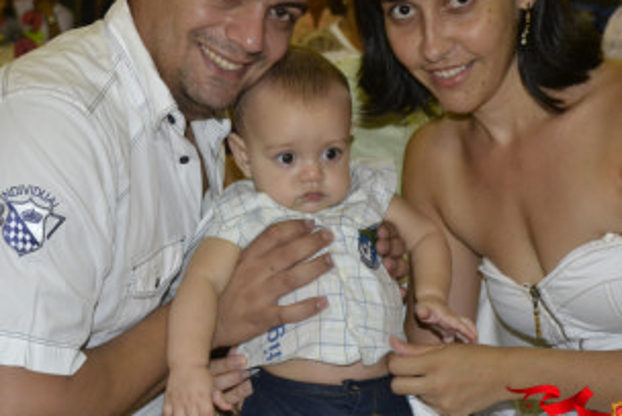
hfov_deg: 29.2
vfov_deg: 19.7
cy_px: 181
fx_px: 1193
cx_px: 282
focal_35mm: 69
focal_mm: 28
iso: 2000
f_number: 4
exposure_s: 1/60
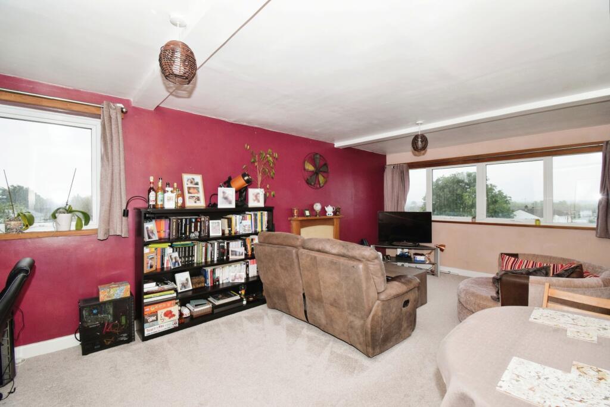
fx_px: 254
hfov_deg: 100.4
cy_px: 204
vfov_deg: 77.3
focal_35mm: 15
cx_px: 305
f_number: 10
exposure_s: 1/60
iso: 1000
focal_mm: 10
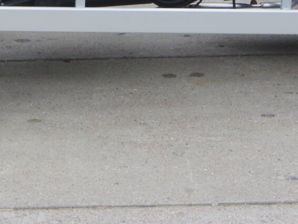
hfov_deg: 14.3
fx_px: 1154
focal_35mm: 134
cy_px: -88
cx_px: -62
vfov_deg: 10.8
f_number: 10
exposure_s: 1/50
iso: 400
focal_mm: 21
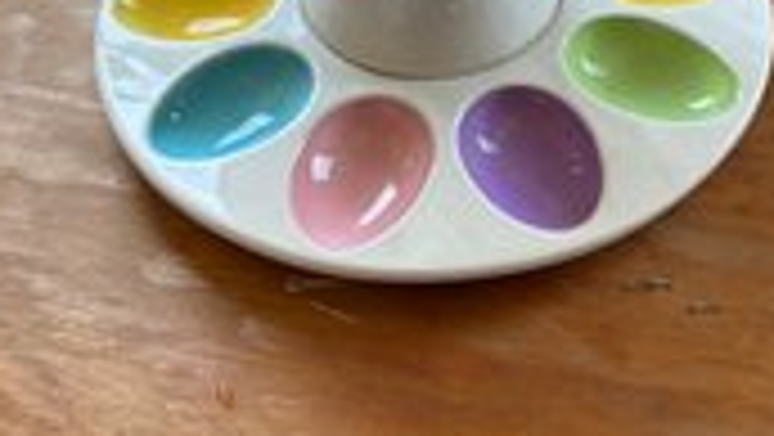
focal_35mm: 52
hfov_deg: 39.8
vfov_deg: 21.7
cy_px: -65
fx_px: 1068
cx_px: 434
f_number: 1.78
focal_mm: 6.86
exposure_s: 1/121
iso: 200
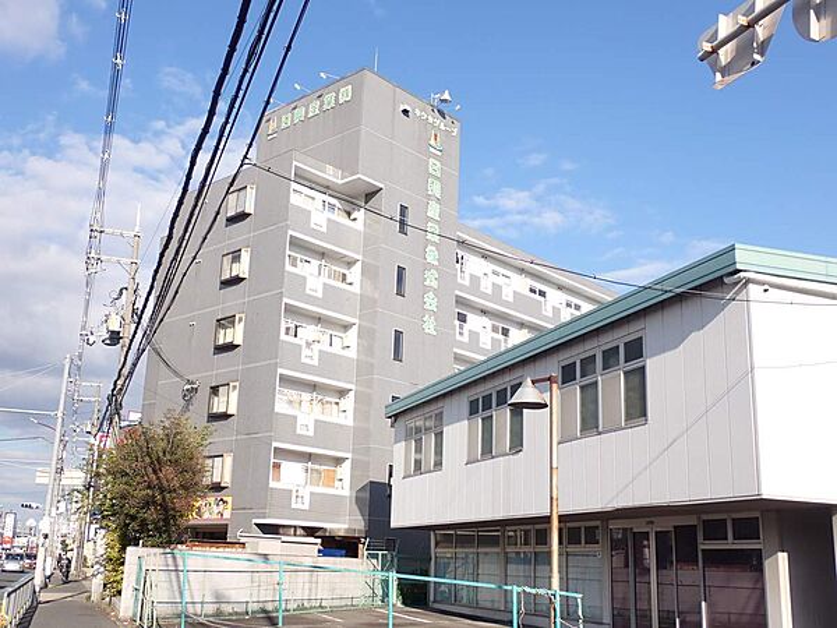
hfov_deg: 49.0
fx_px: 919
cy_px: 314
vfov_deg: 37.7
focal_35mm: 38
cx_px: 418
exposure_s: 1/640
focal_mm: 6.83
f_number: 3.5
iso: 100
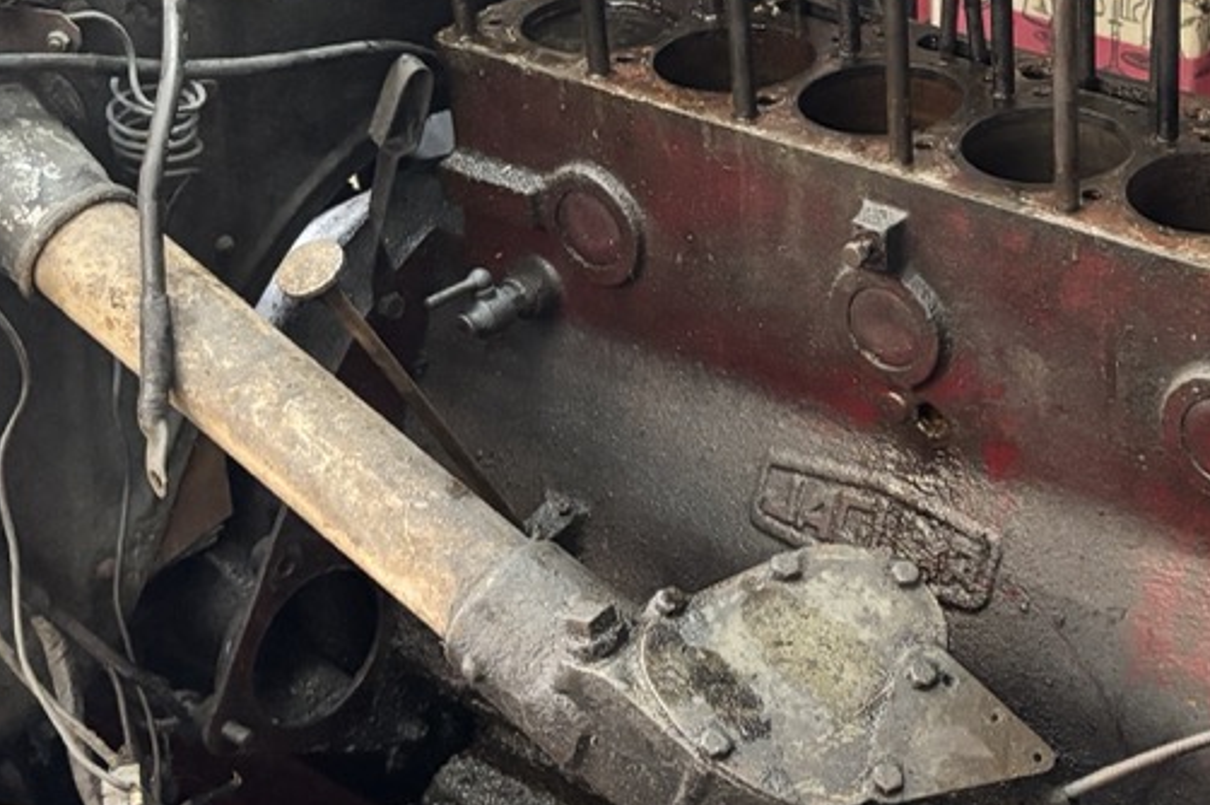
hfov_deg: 27.8
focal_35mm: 69
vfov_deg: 19.3
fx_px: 2318
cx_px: 1157
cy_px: 80
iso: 400
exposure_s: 1/60
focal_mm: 5.96
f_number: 1.6
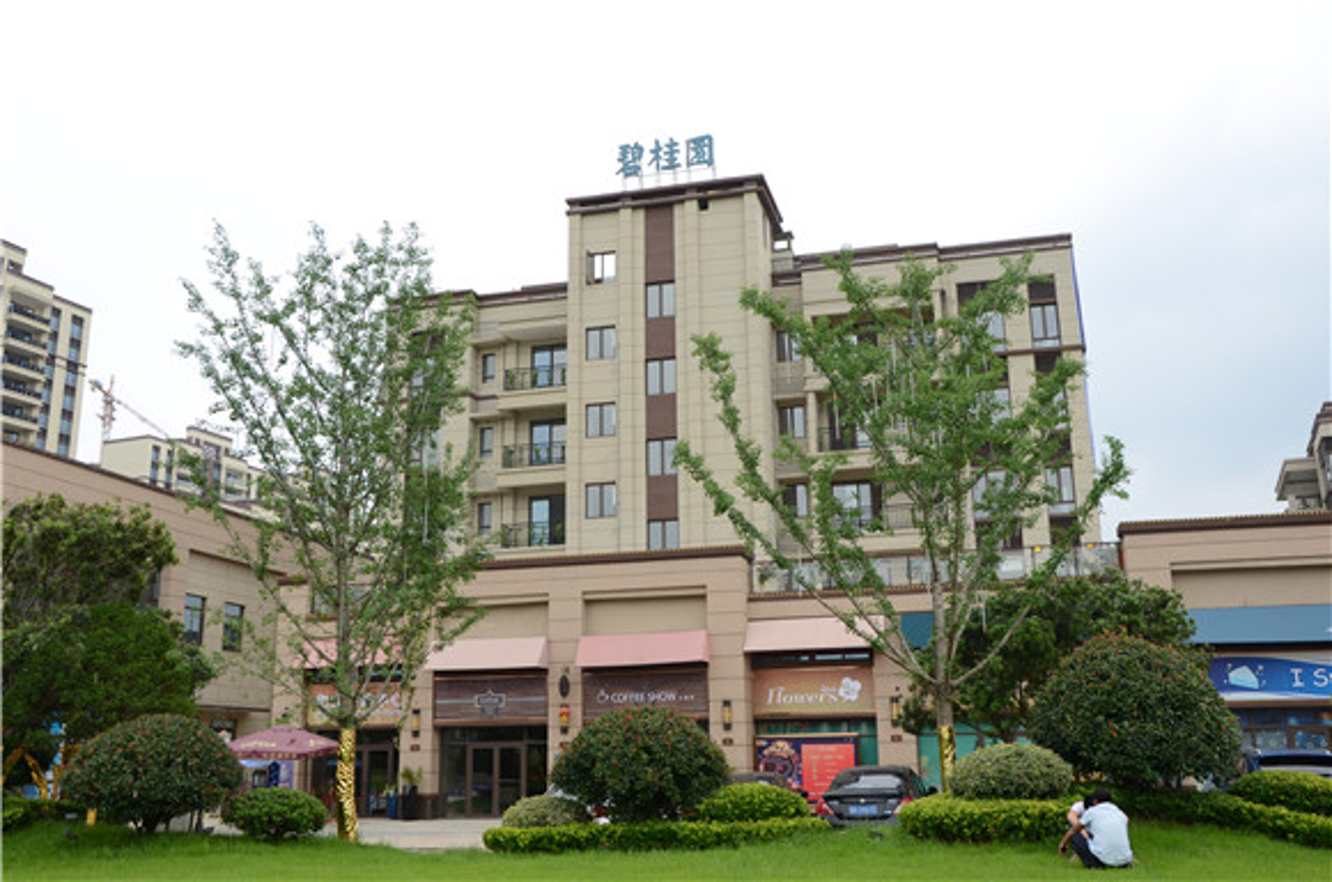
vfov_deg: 39.8
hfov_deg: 57.3
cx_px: 666
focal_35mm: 33
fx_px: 1218
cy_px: 441
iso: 100
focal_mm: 22
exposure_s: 1/200
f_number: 7.1
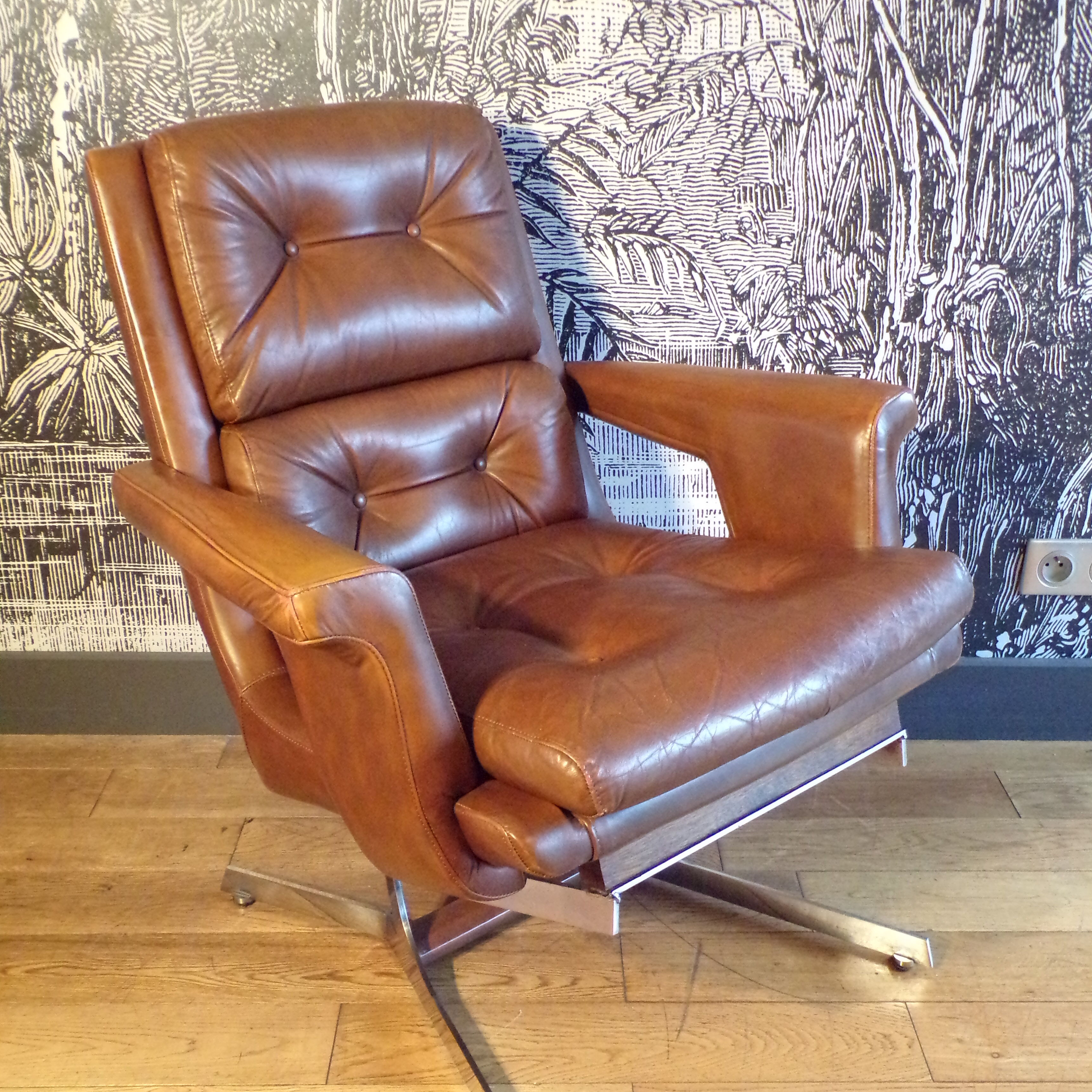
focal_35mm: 38
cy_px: 635
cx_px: 549
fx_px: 1356
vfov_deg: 43.7
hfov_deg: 43.9
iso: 800
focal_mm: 5.8
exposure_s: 1/17
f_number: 3.2
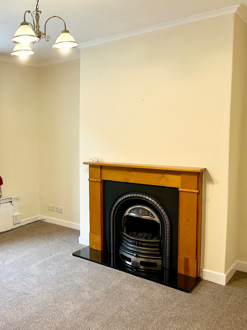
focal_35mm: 33
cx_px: 30
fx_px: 314
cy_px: 161
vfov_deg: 55.3
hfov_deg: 40.1
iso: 160
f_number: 1.78
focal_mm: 6.86
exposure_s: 1/100
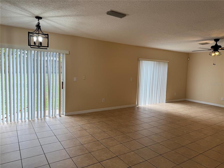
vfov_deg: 56.8
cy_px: 84
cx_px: 112
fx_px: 155
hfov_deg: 71.6
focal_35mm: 24
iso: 50
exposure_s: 1/137
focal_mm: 6.76
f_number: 1.78
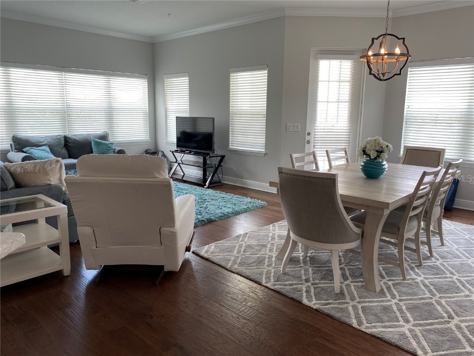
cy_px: 178
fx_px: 356
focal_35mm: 26
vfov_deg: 53.1
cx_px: 237
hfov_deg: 67.3
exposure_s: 1/120
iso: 50
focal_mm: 4.25
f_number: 1.8
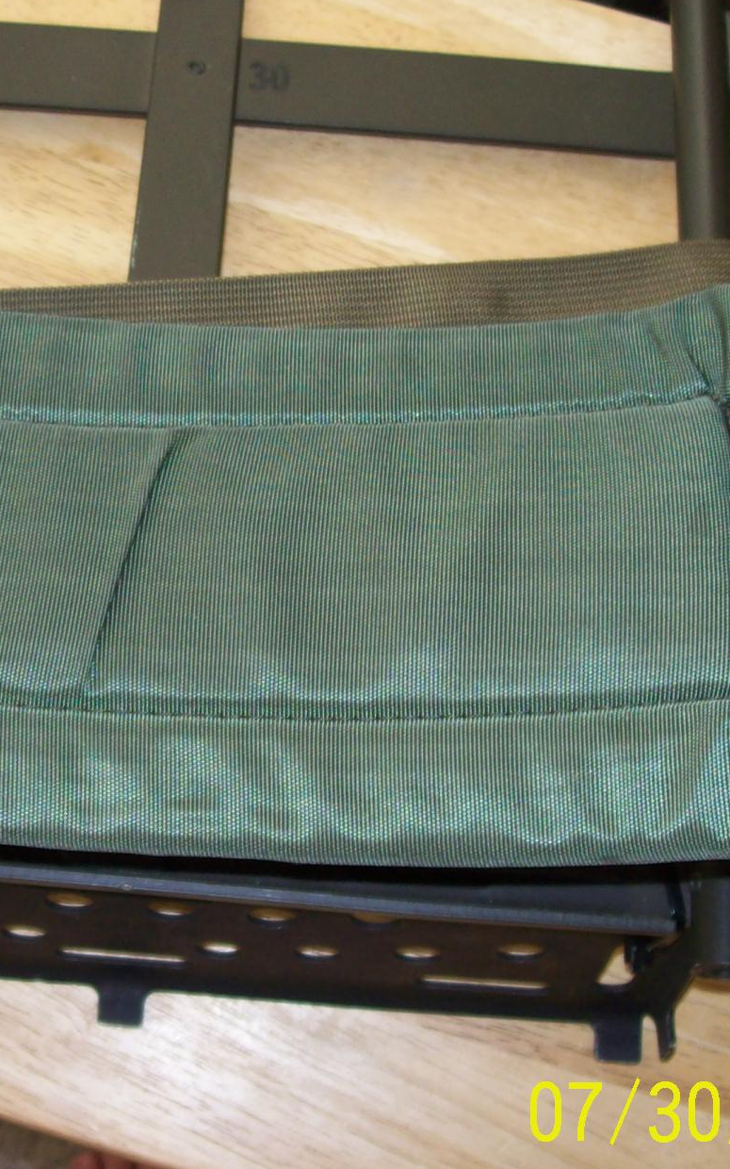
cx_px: 95
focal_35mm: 63
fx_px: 2007
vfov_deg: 32.5
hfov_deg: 20.3
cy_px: 531
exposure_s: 1/64
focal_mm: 6
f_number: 2.7
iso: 80
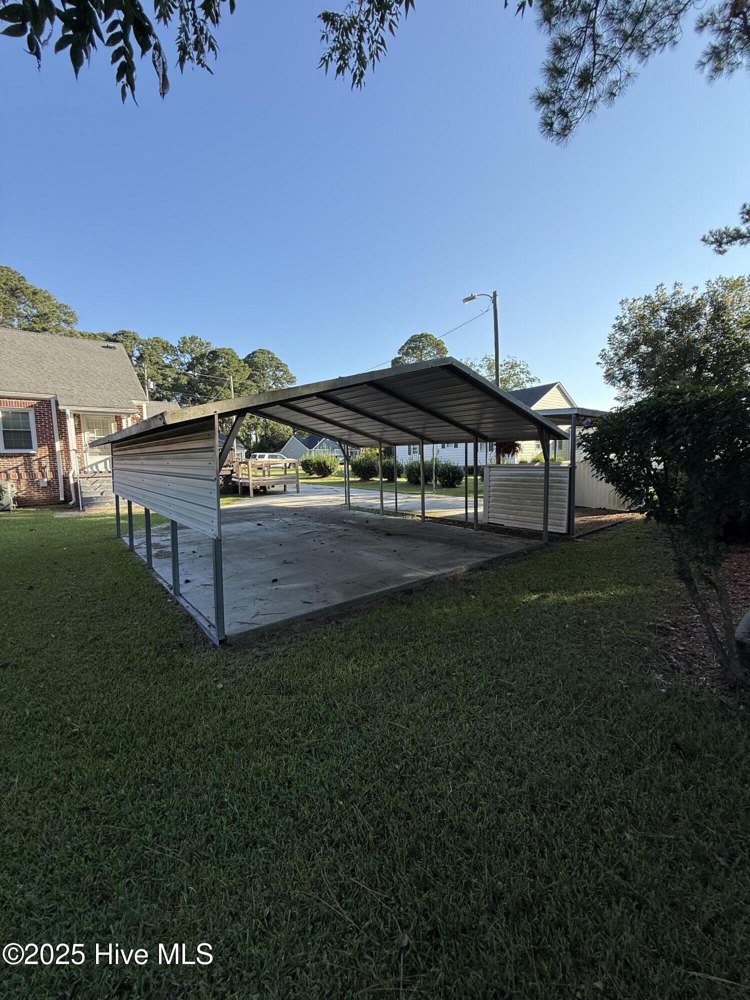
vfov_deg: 102.1
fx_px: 404
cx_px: 375
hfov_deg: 85.7
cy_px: 500
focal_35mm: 14
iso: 50
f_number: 2.2
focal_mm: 2.22
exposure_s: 1/531
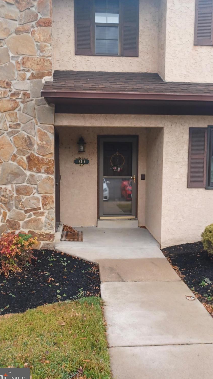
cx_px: 113
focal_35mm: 28
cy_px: 194
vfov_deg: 67.9
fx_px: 281
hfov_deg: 41.5
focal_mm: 4.6
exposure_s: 1/100
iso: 64
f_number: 1.8
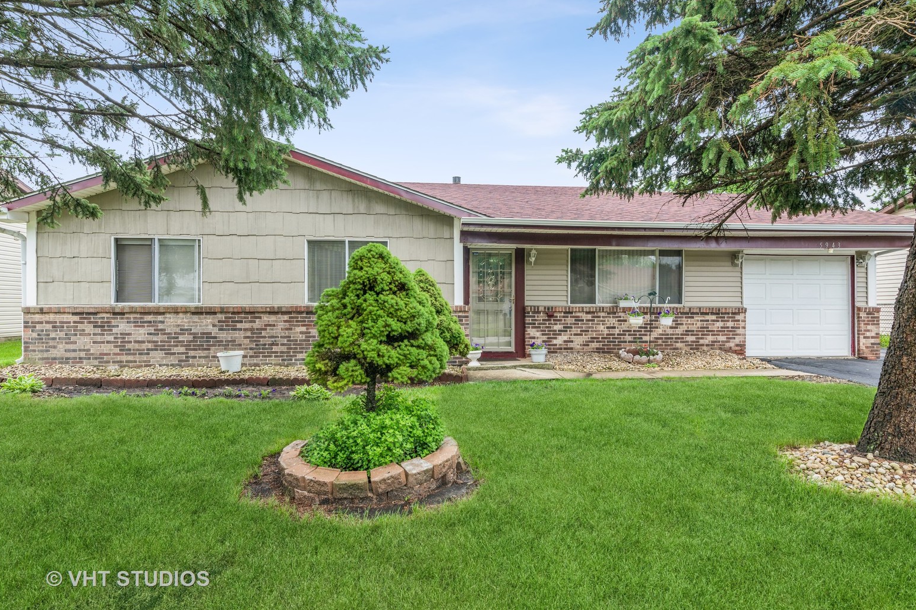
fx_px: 509
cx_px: 477
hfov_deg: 83.9
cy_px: 291
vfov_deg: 61.9
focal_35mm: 20
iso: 200
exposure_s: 1/40
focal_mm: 19
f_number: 8
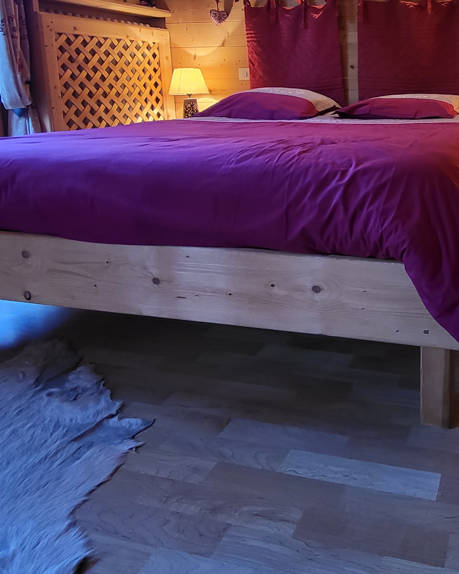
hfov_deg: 45.7
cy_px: 155
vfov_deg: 57.8
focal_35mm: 29
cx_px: 406
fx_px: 492
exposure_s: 1/50
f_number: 2.2
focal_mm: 1.74
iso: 160
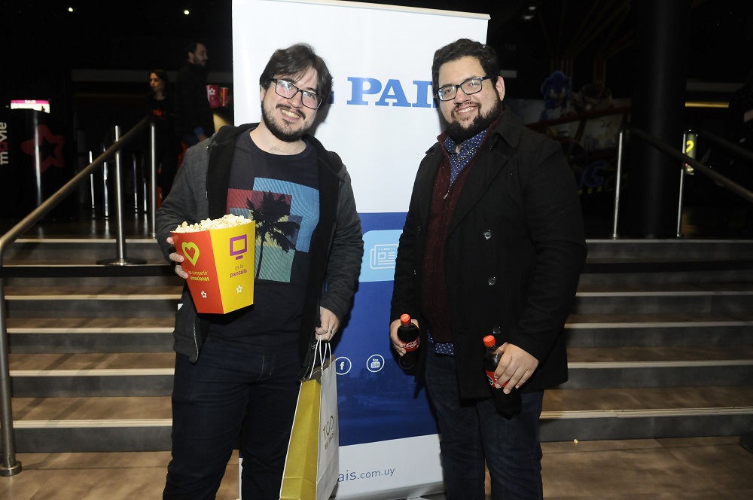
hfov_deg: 64.6
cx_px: 376
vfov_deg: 45.6
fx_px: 595
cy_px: 250
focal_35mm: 28
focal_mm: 19
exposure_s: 1/40
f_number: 5
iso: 1250
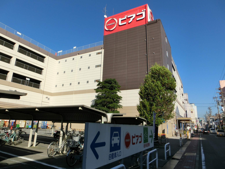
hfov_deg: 71.6
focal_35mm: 24
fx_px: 156
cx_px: 112
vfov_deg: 56.8
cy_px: 84
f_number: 7.9
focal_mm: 4.24
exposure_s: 1/250
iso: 80
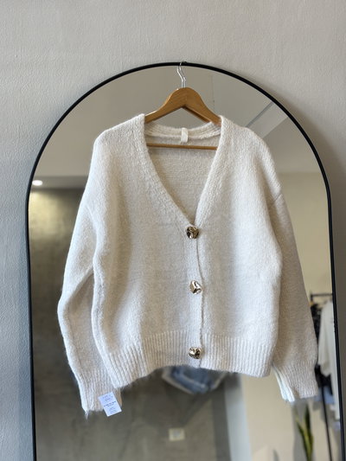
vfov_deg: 36.8
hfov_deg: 28.0
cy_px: 230
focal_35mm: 52
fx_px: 693
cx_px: 173
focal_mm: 5.96
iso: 40
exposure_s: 1/50
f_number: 1.6
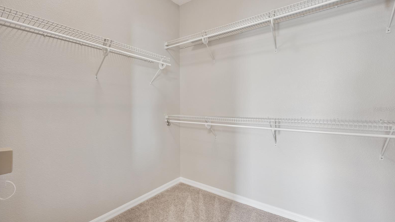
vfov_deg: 65.4
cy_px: 109
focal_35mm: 17
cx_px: 195
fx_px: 173
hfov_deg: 97.5
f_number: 9
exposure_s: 1/4
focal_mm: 15.5
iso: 200
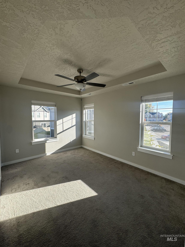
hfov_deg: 85.7
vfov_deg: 102.1
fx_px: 100
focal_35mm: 14
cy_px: 124
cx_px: 92
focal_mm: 2.22
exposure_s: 1/268
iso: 40
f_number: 2.2
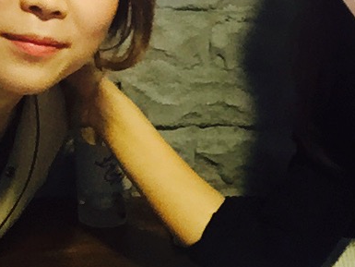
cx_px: 219
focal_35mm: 103
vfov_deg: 14.3
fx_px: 1057
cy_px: 59
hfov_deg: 19.0
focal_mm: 2.65
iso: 160
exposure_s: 1/30
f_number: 2.2
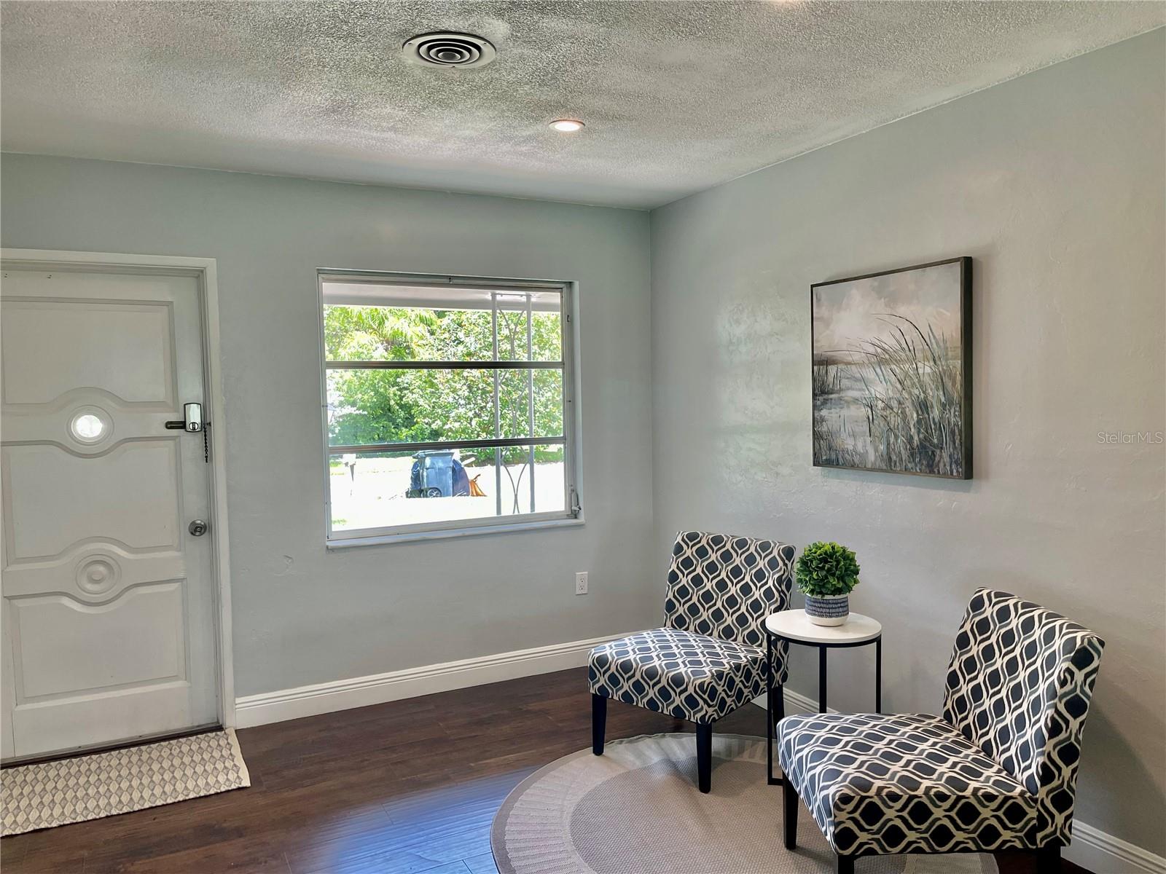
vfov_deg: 53.1
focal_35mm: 26
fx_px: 876
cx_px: 583
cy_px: 437
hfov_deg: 67.3
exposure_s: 1/120
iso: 64
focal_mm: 5.1
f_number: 1.6
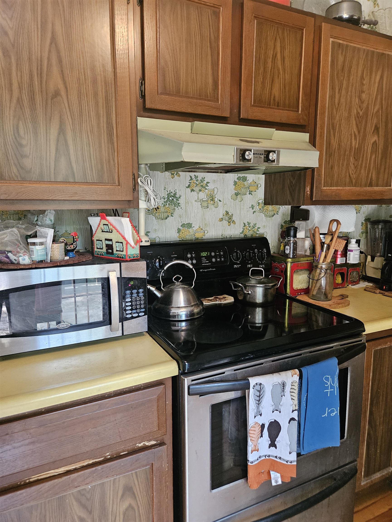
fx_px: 347
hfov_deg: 58.9
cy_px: 261
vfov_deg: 73.9
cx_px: 196
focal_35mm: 23
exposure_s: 1/120
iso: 1000
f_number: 1.8
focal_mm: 5.4
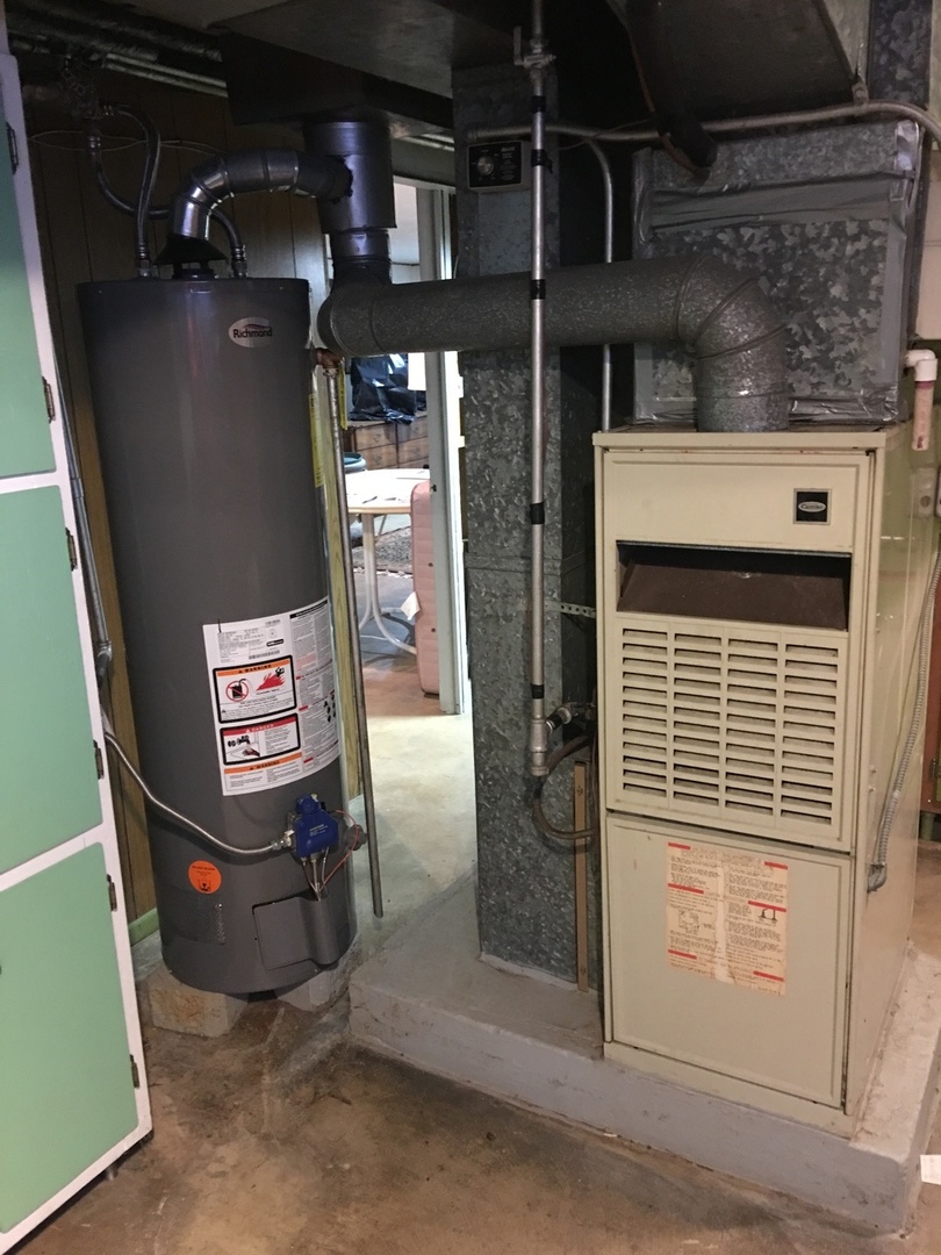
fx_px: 1051
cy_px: 628
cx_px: 470
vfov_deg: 61.7
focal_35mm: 29
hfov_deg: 48.2
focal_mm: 4.15
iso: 125
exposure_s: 1/4
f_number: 2.2
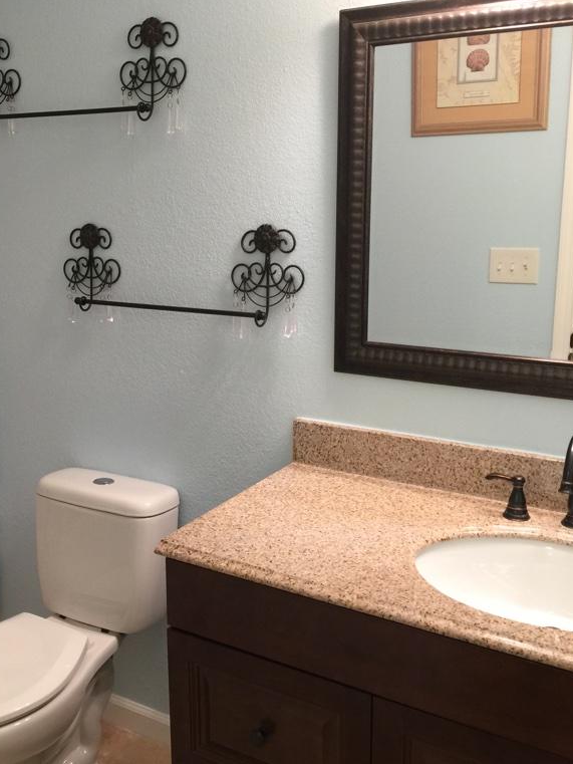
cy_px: 380
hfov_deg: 36.5
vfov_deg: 47.9
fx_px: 861
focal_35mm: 39
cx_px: 201
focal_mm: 4.15
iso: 64
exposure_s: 1/15
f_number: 2.2
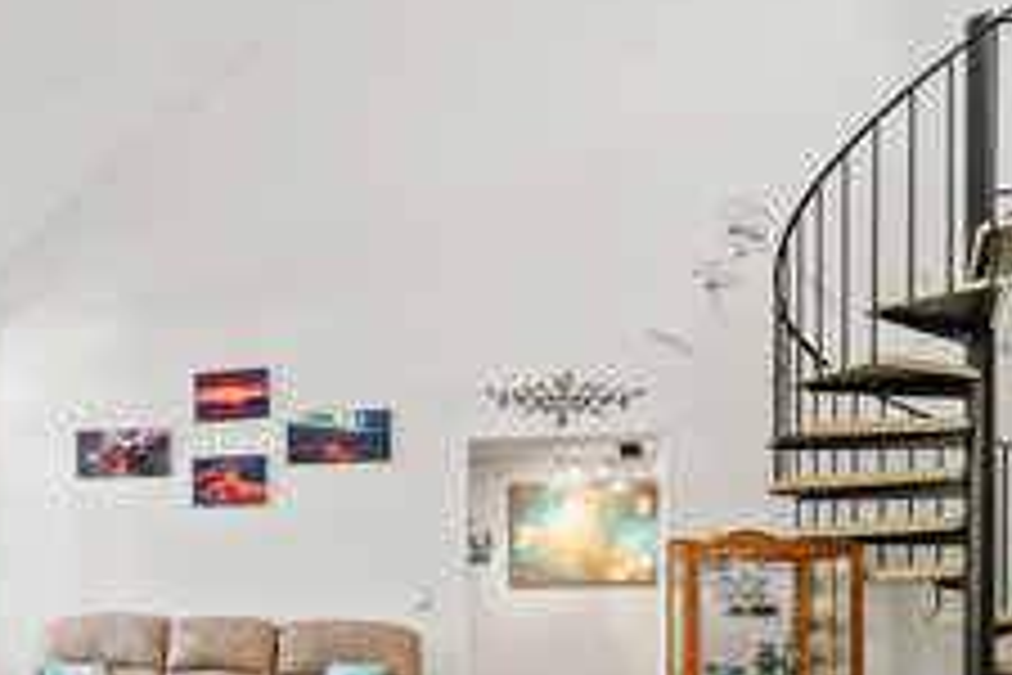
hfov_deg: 53.6
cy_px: 621
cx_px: 124
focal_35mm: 31
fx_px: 871
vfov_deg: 39.0
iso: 400
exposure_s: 1/5
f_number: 9
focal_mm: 16
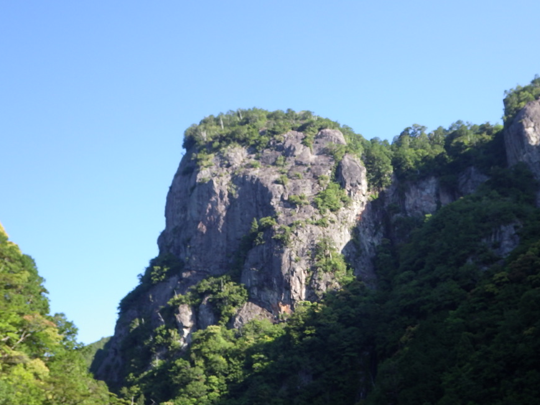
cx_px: 303
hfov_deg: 41.2
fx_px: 718
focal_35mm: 46
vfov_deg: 31.5
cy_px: 208
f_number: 3.7
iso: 125
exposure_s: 1/250
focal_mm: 6.9
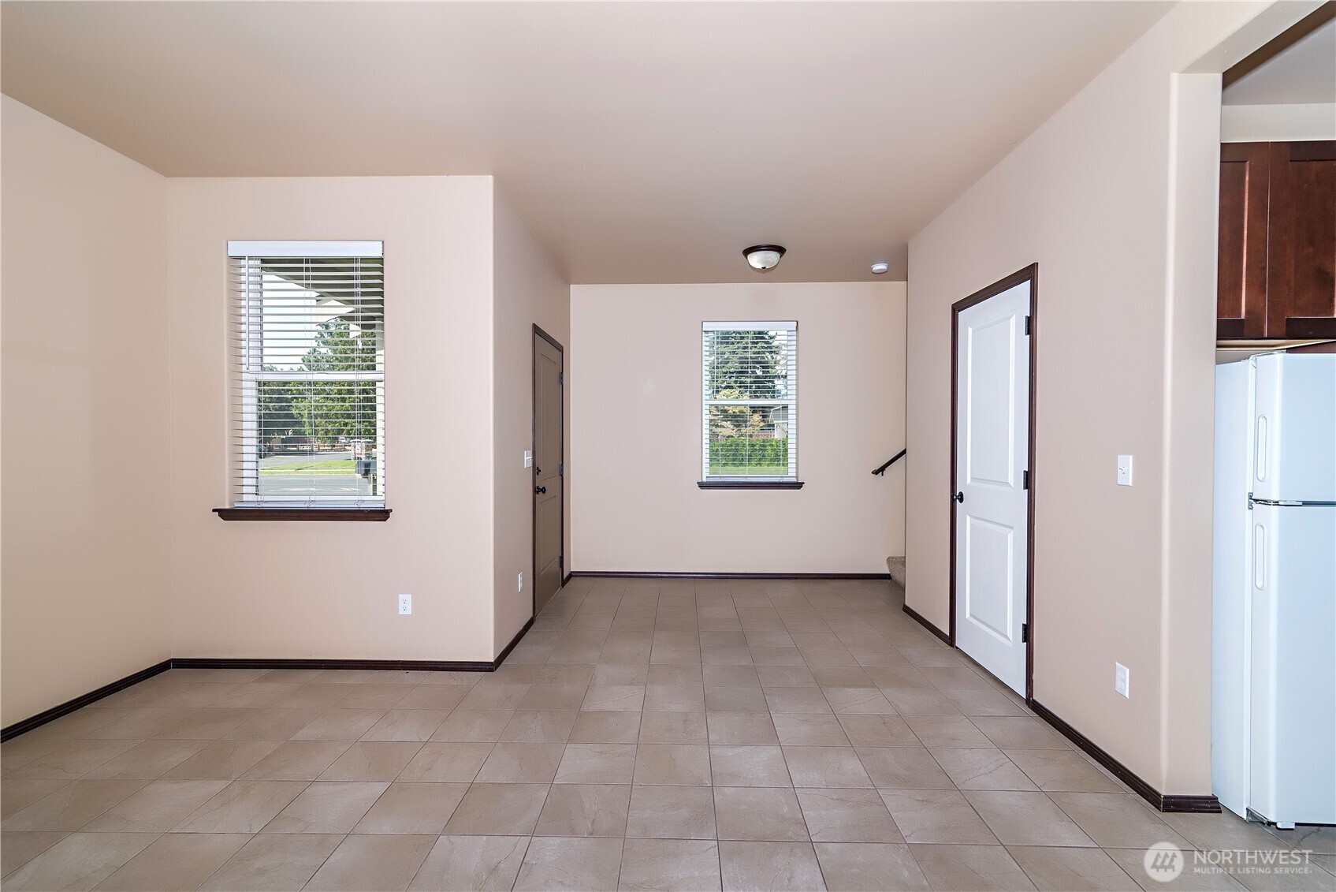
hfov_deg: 96.7
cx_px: 668
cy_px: 446
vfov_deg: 73.8
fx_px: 594
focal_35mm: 16
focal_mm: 16
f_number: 8
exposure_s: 1/160
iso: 200
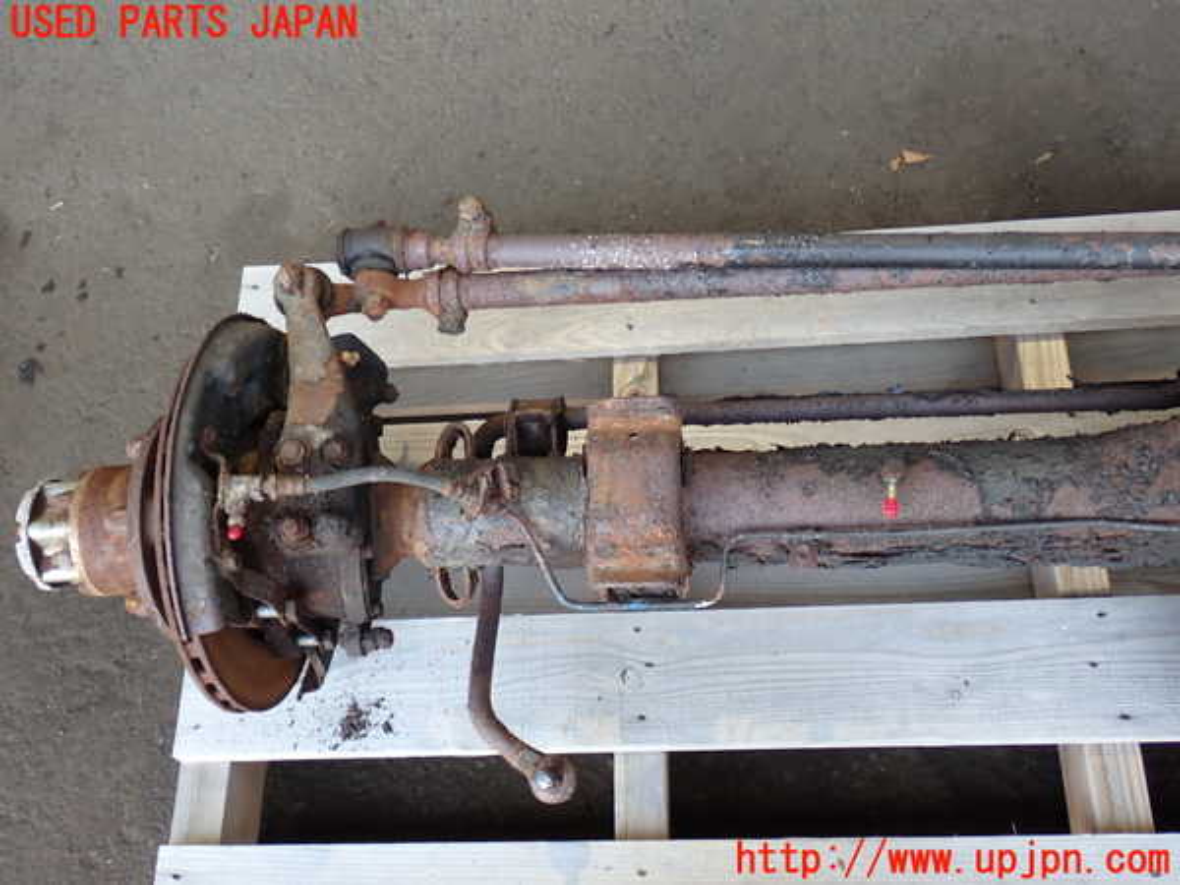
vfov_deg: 39.7
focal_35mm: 36
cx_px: 590
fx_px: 1227
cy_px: 442
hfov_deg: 51.4
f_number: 2.5
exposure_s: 1/40
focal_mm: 6.37
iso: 200
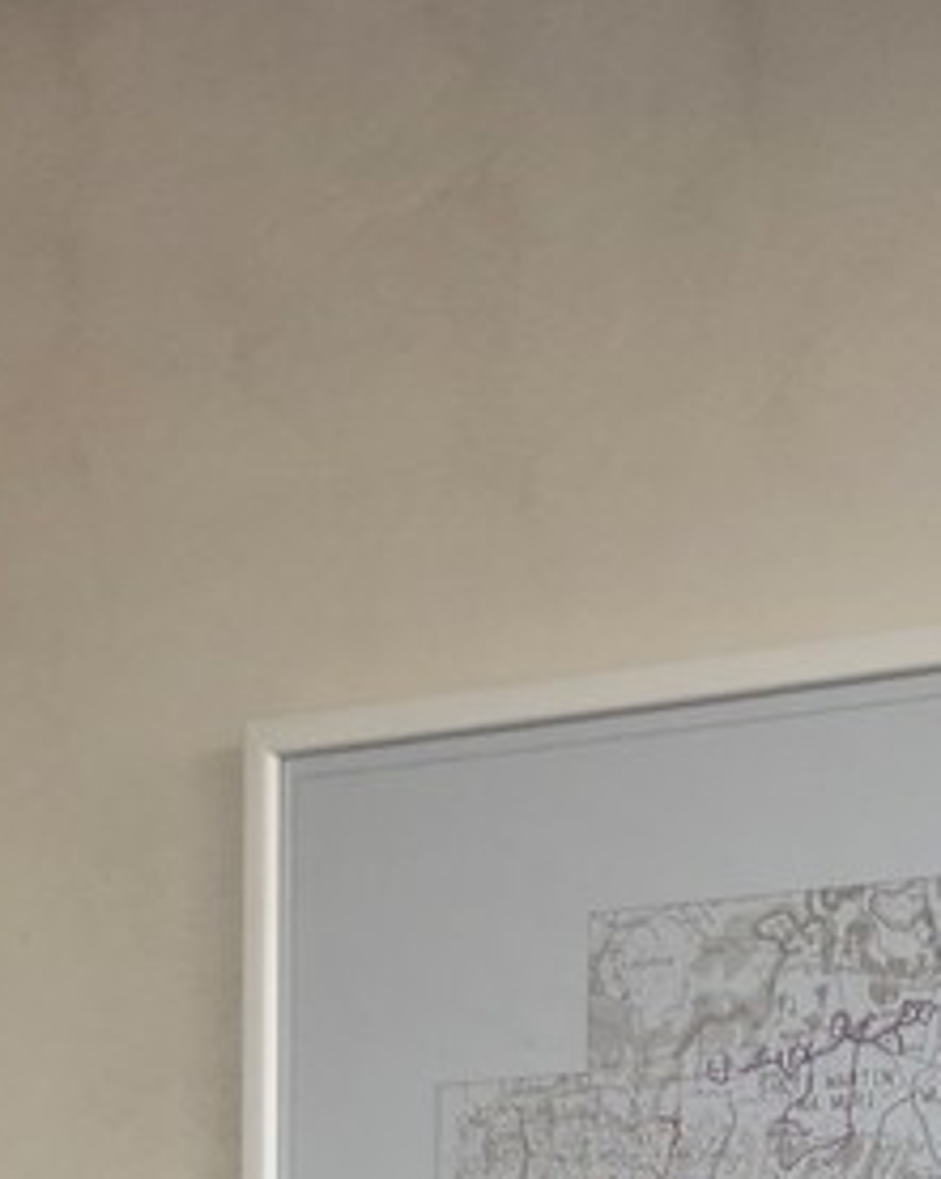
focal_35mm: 122
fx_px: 4254
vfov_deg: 14.0
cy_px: 2141
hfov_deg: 12.2
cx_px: 1235
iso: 80
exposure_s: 1/180
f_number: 1.8
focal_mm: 5
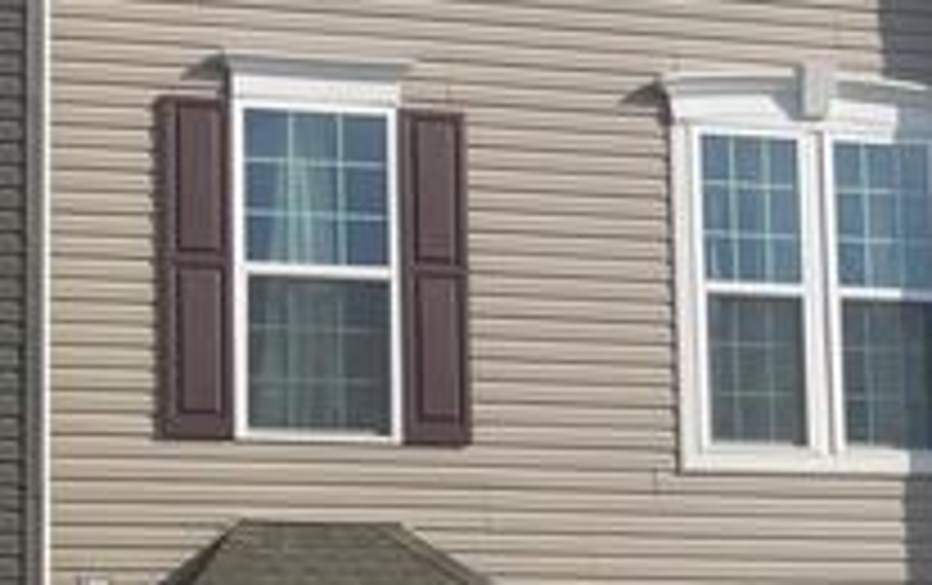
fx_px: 3383
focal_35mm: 133
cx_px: 513
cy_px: 389
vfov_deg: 9.9
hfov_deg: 15.7
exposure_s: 1/1370
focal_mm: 6
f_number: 2.4
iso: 16
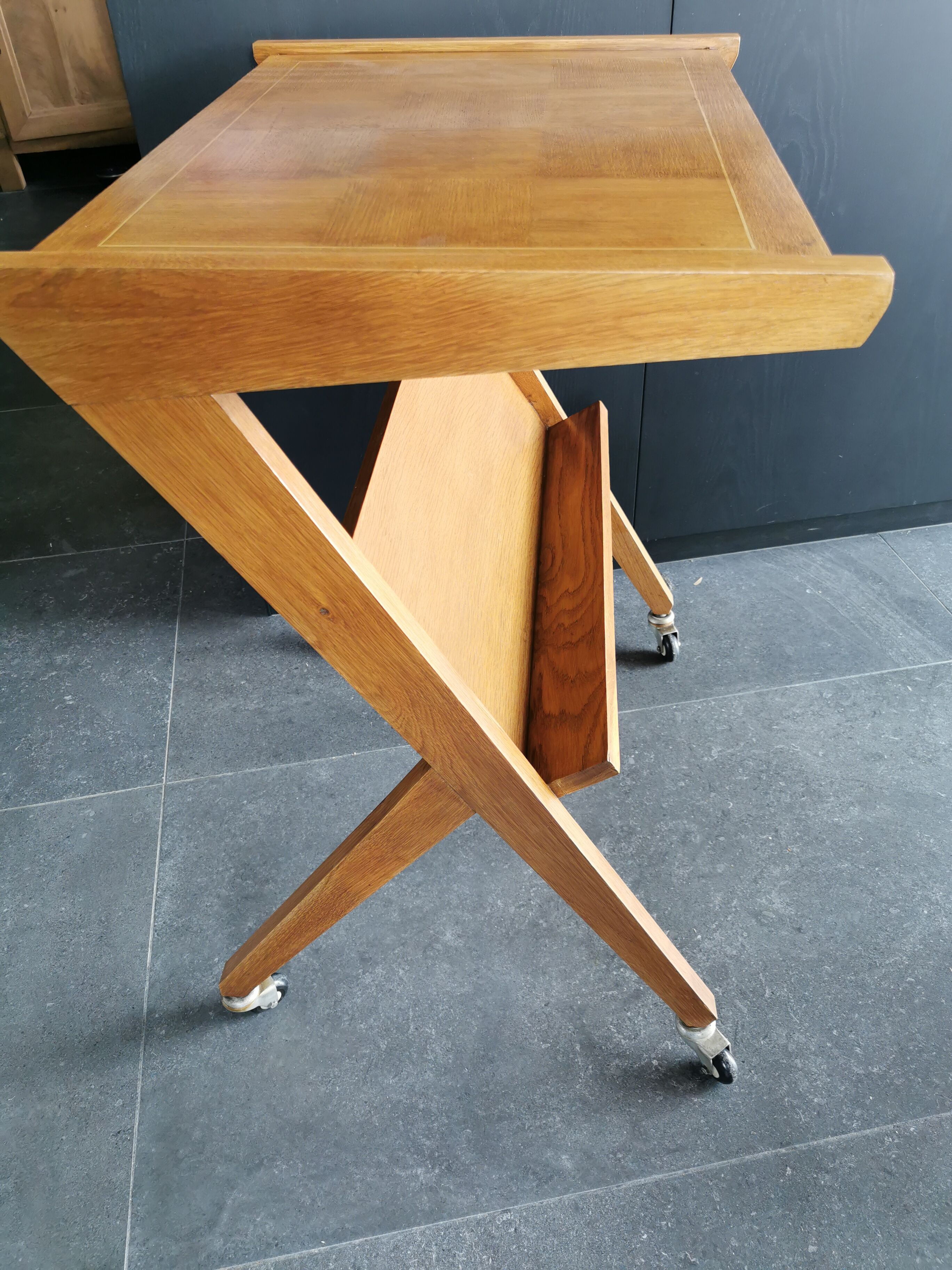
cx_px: 476
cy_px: 635
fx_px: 990
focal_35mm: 27
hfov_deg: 51.4
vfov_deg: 65.3
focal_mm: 5.56
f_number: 1.6
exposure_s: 1/60
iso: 125
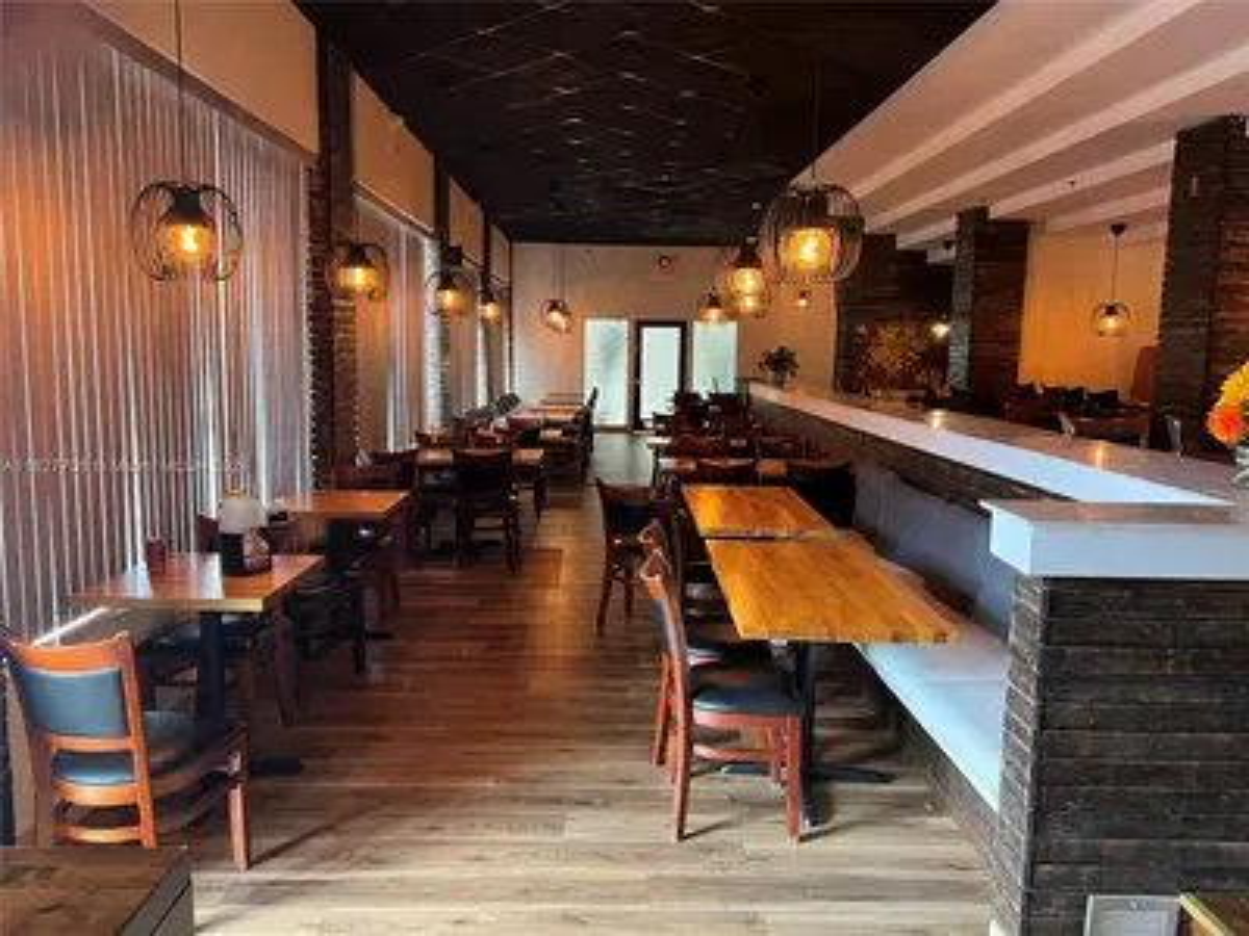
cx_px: 624
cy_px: 468
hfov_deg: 67.3
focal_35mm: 26
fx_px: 938
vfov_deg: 53.1
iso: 500
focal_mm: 5.7
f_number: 1.5
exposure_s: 1/60
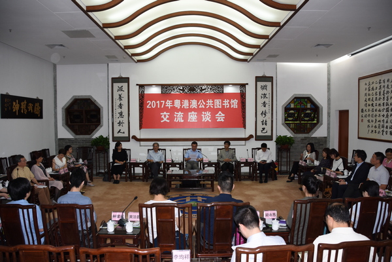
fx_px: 294
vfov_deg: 47.9
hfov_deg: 67.4
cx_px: 196
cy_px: 131
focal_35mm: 27
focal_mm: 18
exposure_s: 1/125
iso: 500
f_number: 4.5
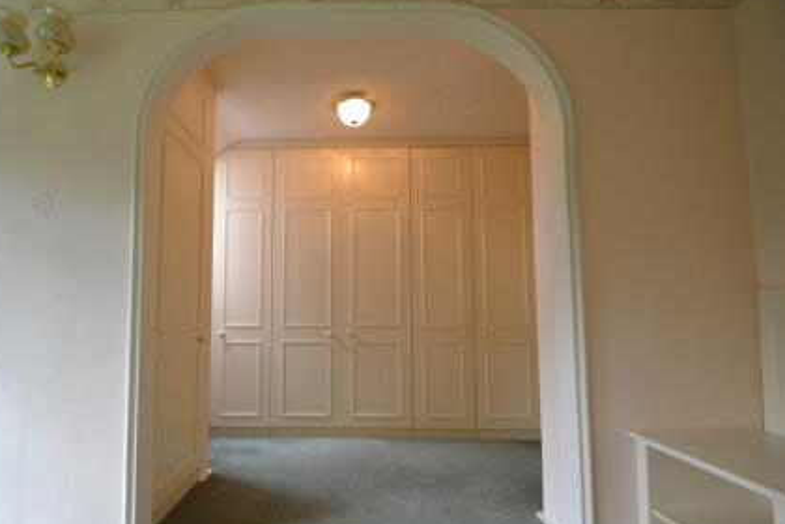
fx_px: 371
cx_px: 357
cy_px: 276
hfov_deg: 93.0
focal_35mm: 17
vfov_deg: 70.4
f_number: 3.5
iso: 400
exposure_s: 1/60
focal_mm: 10
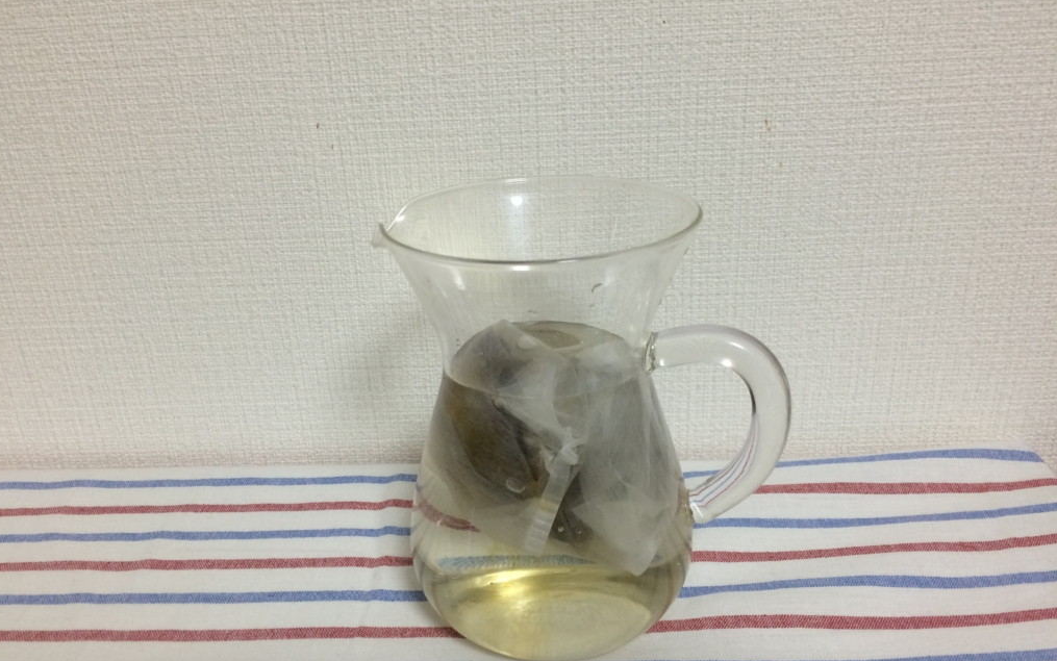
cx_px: 525
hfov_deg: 61.2
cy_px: 371
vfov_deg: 40.6
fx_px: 893
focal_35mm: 31
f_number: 2.2
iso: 125
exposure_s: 1/33
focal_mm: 4.15
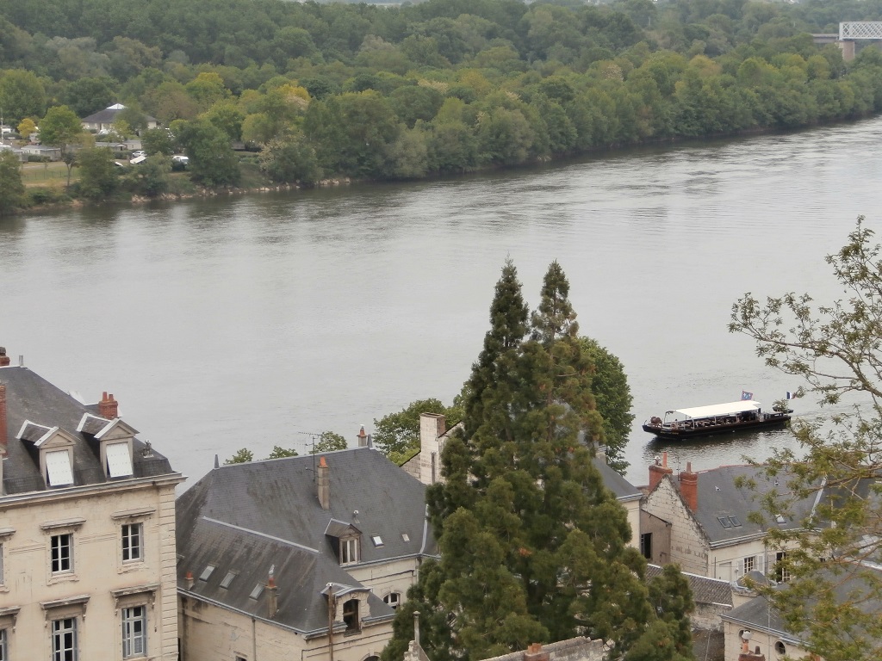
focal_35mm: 110
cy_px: 330
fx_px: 2803
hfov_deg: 17.9
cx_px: 441
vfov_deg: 13.5
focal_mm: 19.54
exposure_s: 1/250
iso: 100
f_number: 5.4
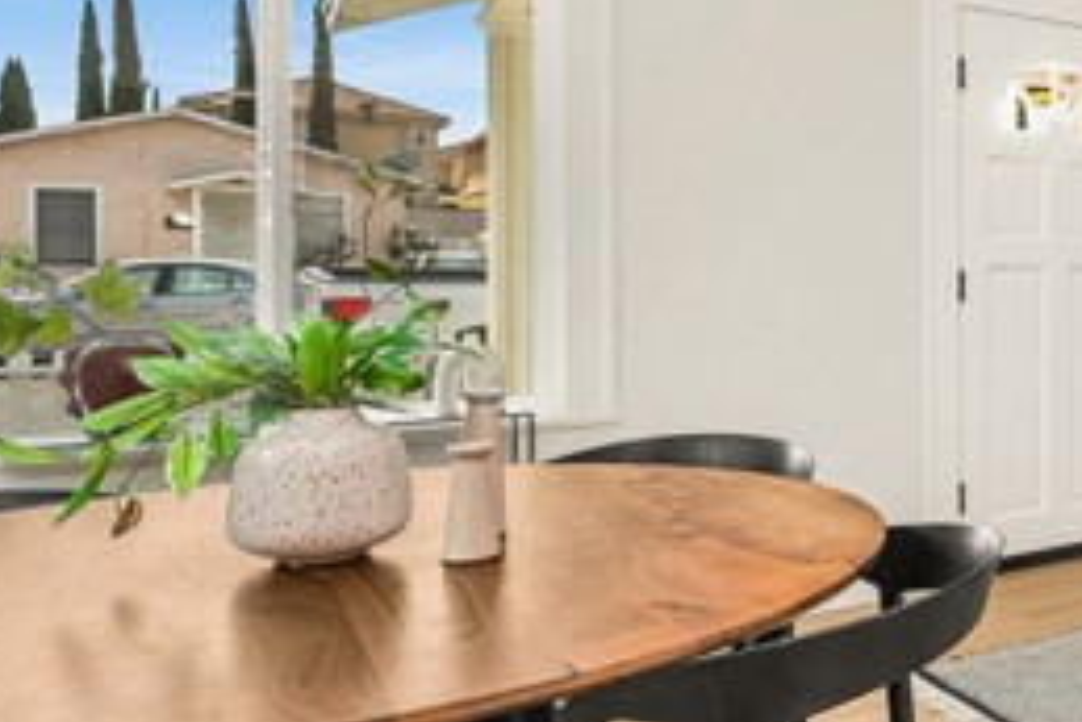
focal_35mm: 37
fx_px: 1113
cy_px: 275
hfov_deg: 41.8
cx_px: 1174
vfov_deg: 35.8
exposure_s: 1/30
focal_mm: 15
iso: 100
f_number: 6.3
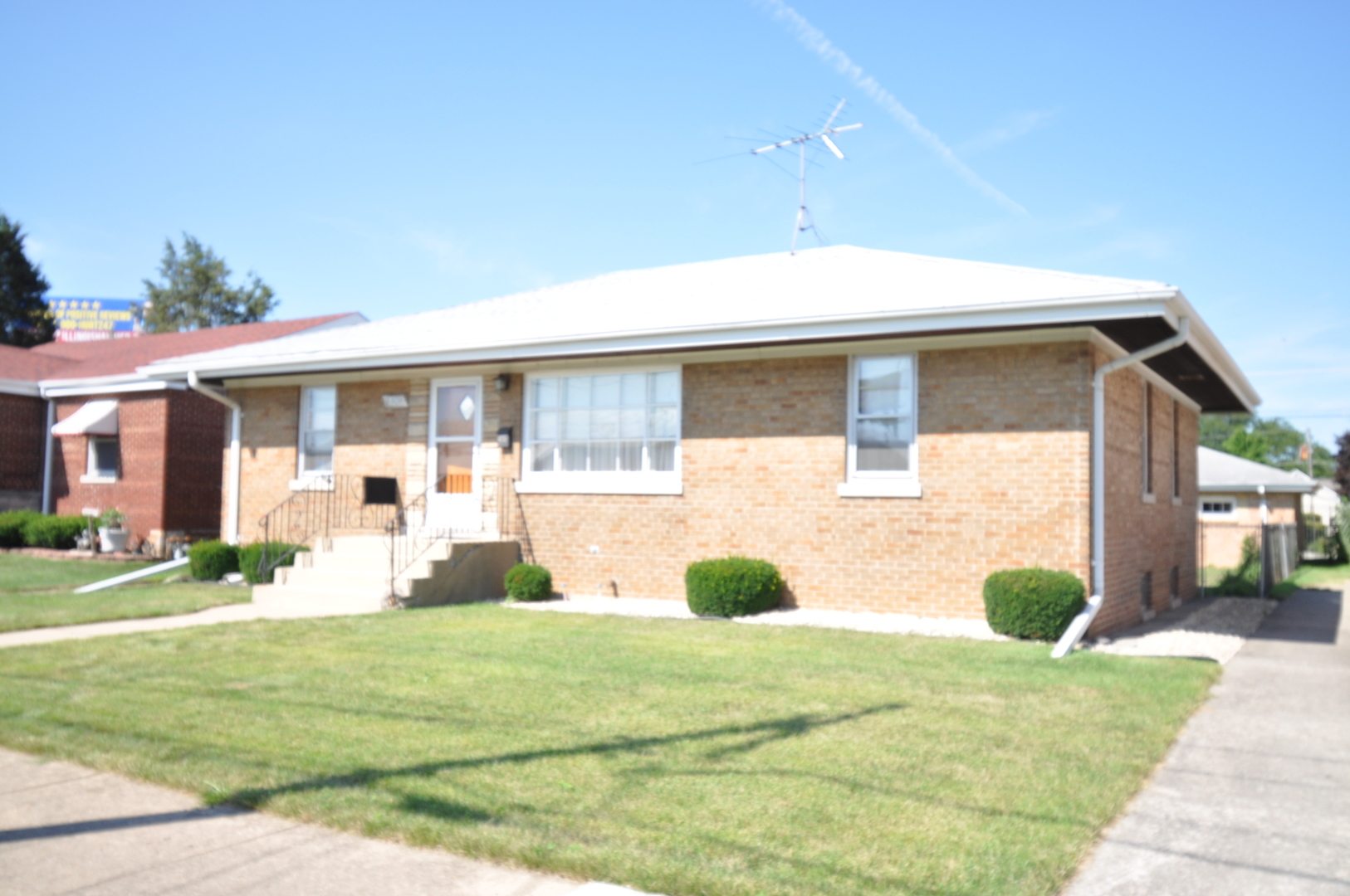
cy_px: 448
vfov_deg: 43.5
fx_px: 1124
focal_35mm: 30
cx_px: 675
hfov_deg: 62.0
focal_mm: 20
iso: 250
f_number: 6.3
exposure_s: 1/320
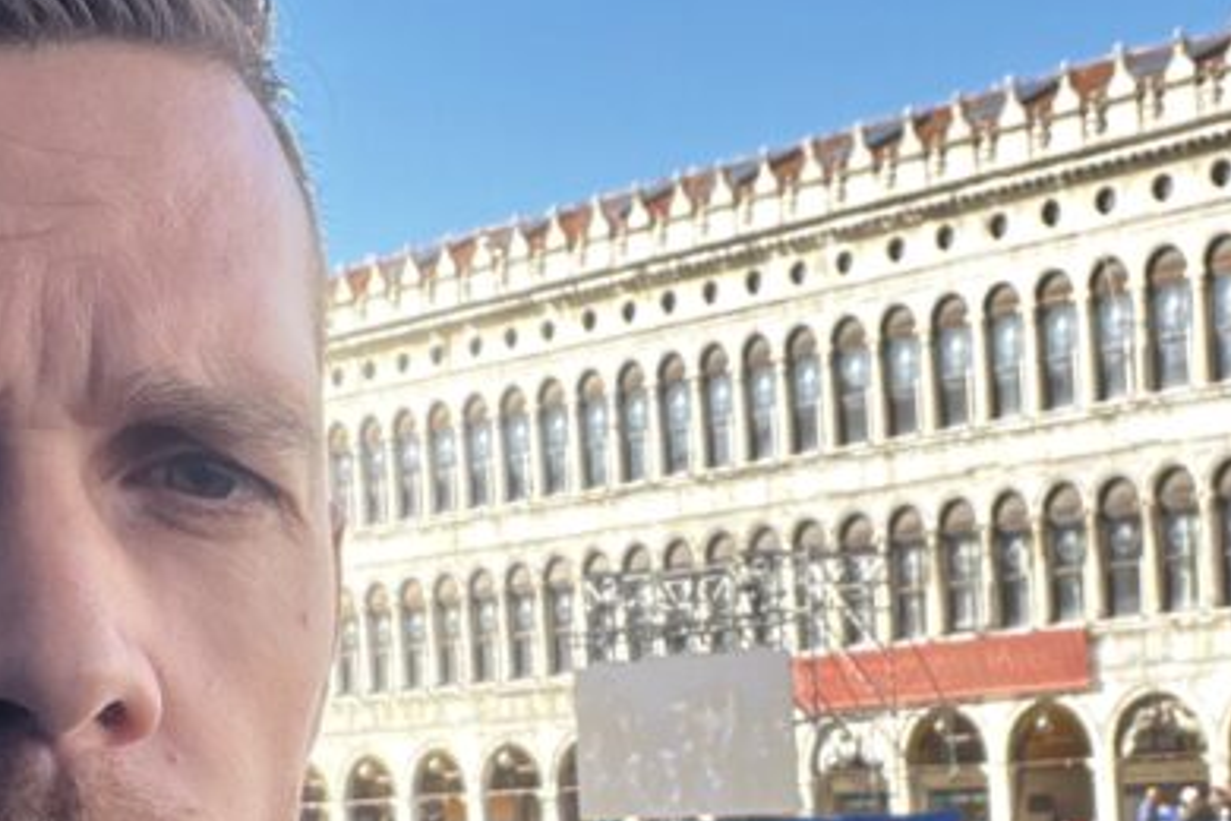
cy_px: 682
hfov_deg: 24.7
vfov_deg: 16.5
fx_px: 2804
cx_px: 530
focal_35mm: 82
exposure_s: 1/172
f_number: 2.2
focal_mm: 2.71
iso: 32
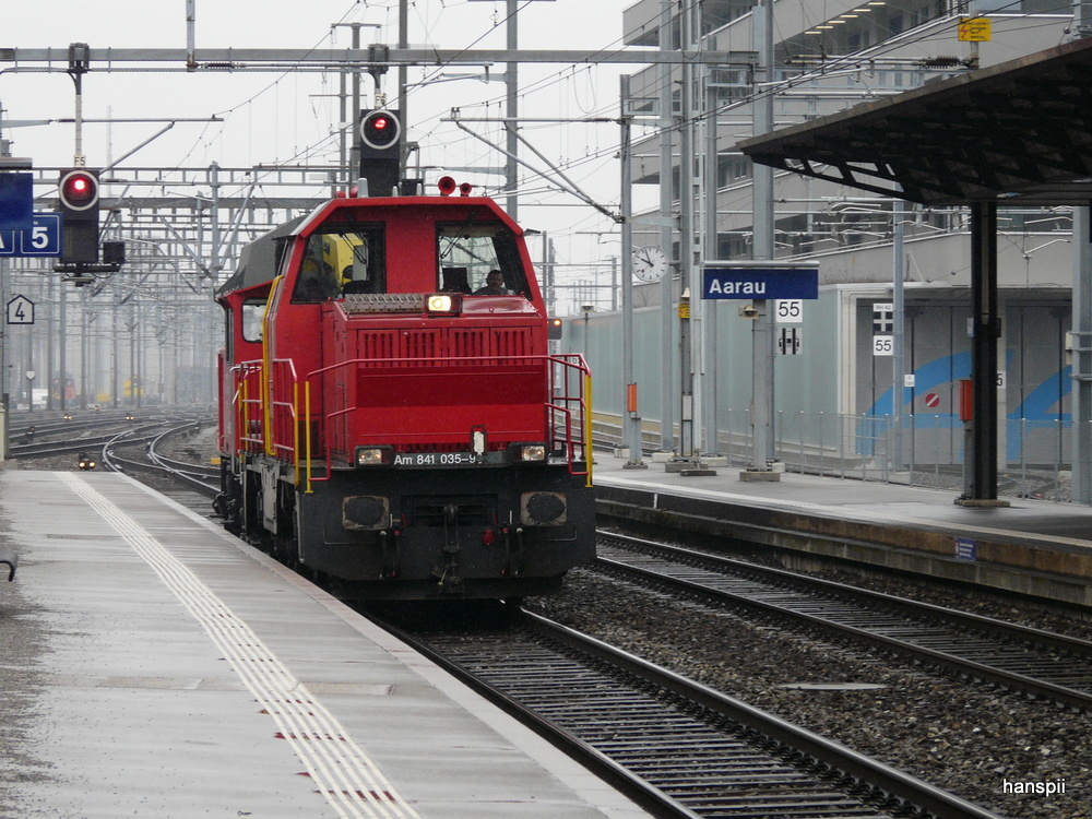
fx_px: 5773
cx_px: 546
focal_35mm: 183
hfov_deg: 10.8
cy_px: 410
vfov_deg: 8.1
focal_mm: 30
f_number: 4
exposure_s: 1/200
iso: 100
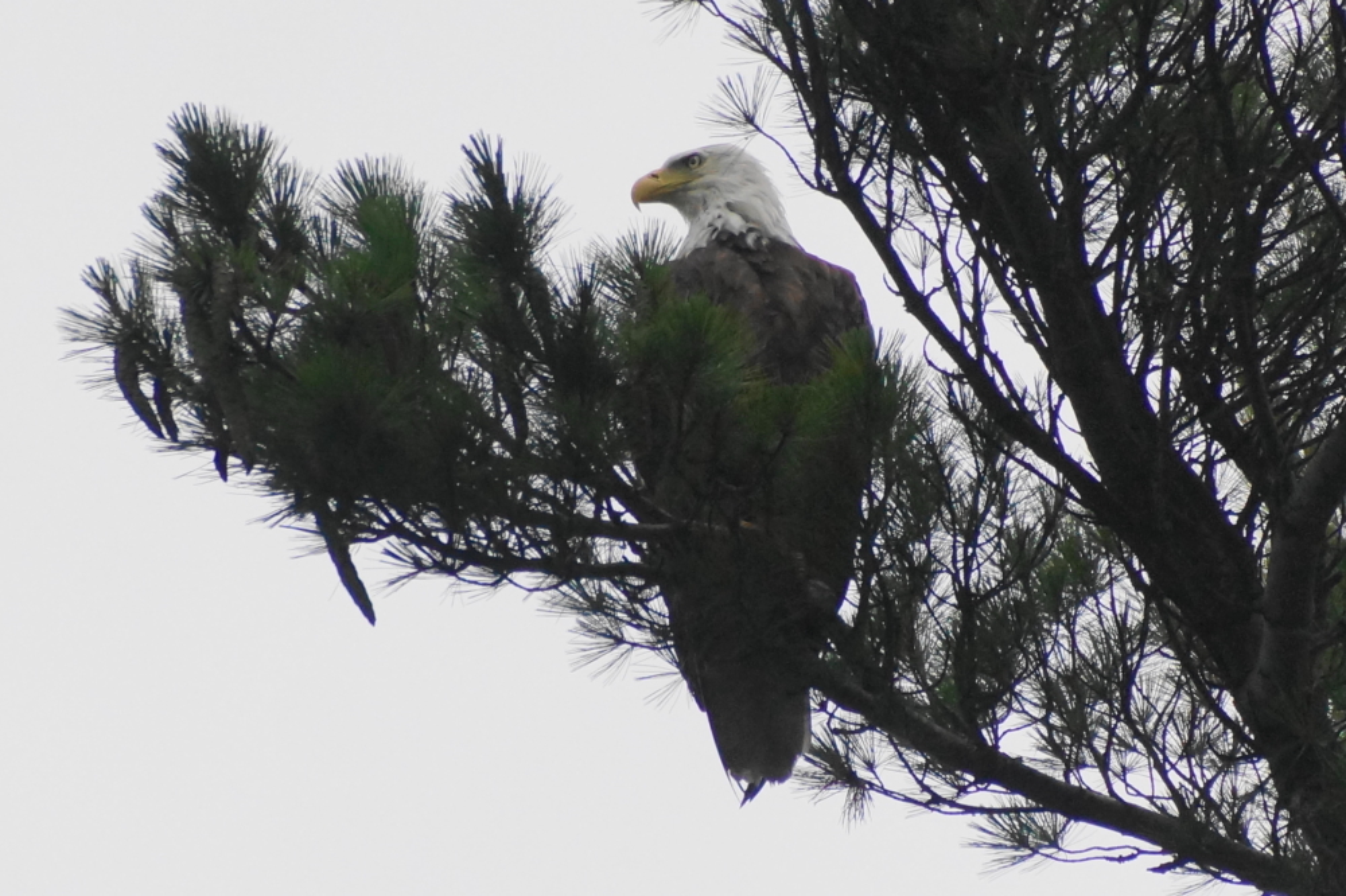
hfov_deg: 5.5
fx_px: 14015
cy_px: 448
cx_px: 673
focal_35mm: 375
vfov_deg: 3.7
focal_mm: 250
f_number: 6.3
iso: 500
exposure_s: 1/400
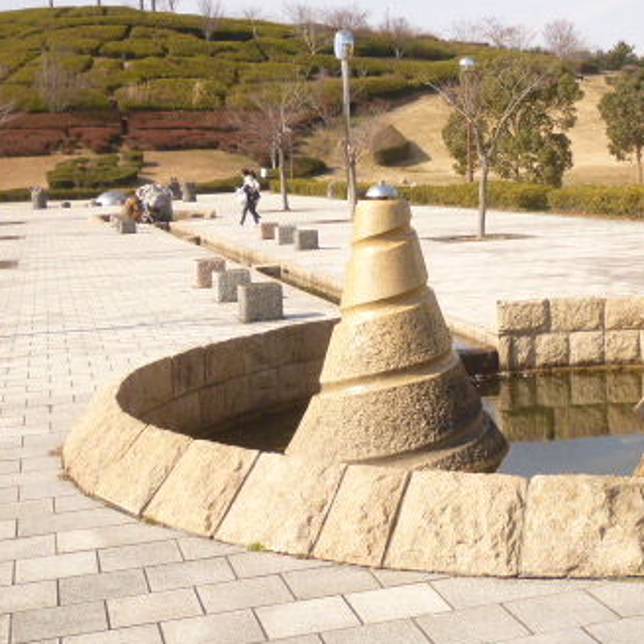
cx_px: 481
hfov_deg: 29.6
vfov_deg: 29.9
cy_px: 245
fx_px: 1200
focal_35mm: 57
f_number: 2.6
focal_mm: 5.8
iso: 100
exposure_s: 1/1000
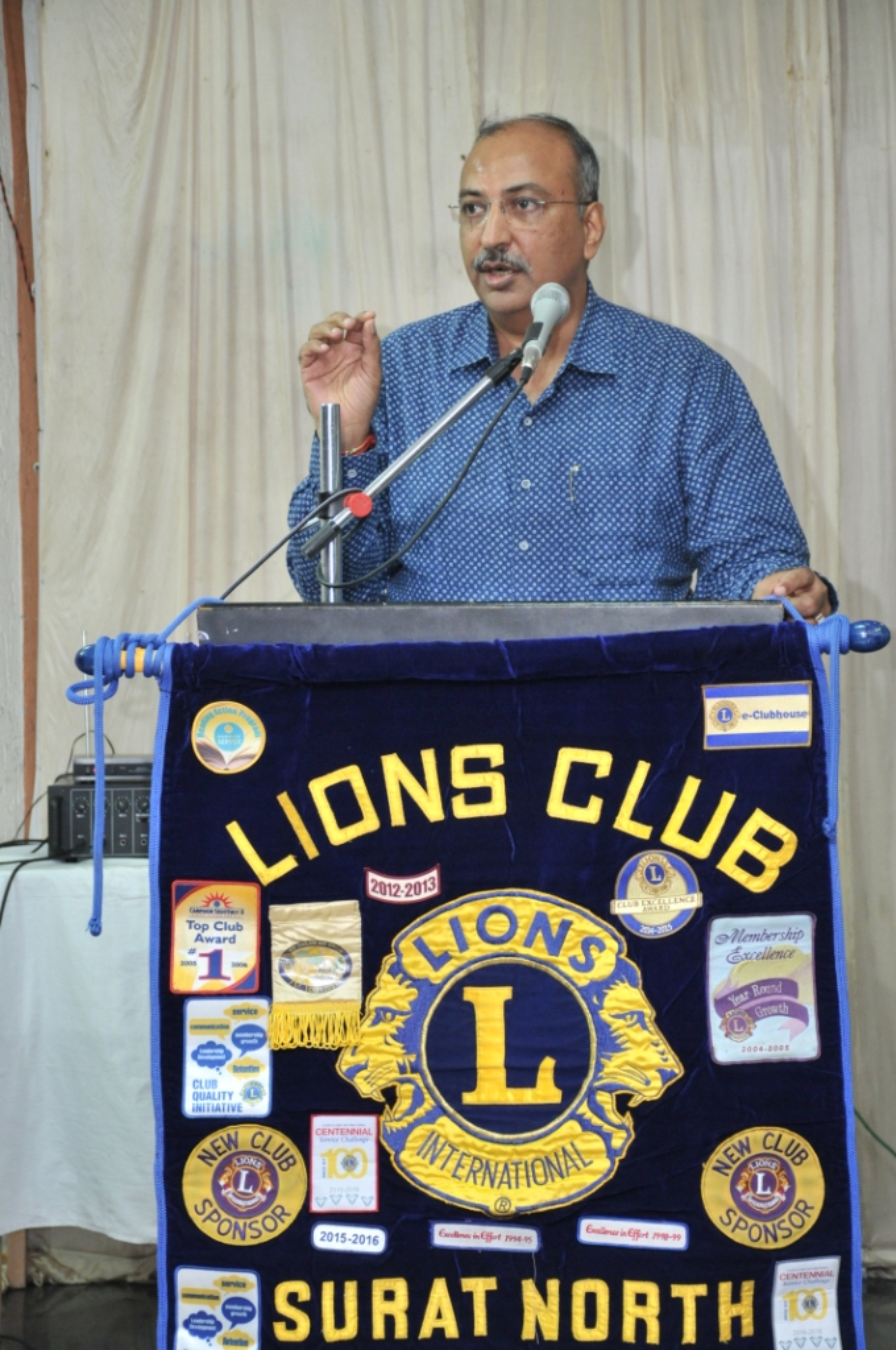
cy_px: 675
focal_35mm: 99
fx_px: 3706
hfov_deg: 13.8
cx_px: 448
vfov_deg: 20.6
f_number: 5.6
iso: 1000
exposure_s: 1/80
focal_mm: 66
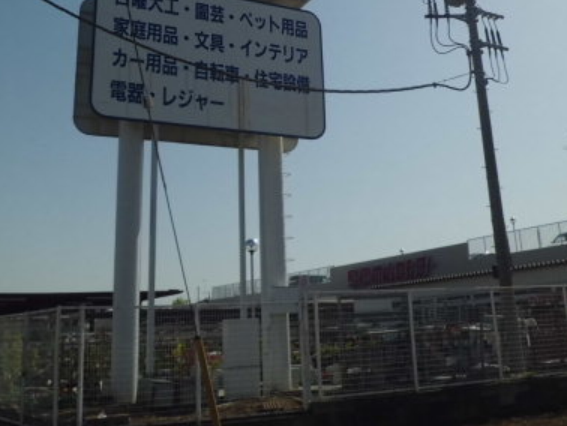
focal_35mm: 44
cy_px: 104
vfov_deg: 32.3
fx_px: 721
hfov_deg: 42.8
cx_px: 322
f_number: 7.9
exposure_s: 1/500
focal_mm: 4.7
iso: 64
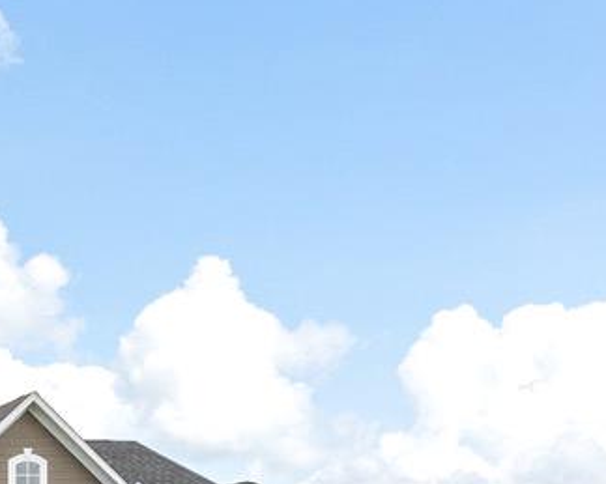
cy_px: 668
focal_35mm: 95
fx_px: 1703
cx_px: -305
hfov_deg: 18.0
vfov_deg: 15.3
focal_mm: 16
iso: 500
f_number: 11
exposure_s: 1/400
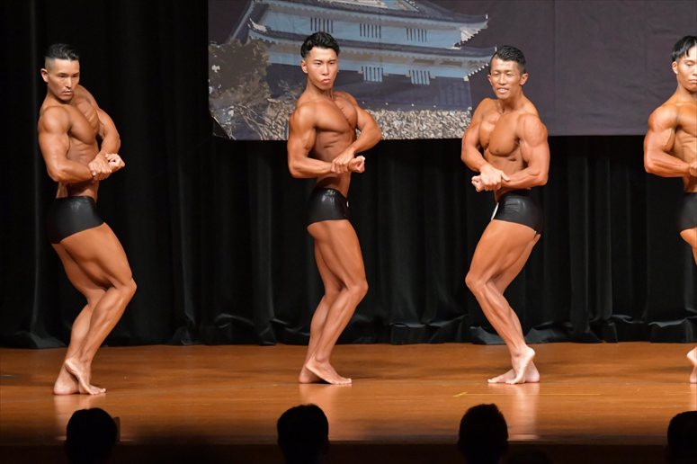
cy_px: 232
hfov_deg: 8.1
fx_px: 4935
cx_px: 348
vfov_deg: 5.4
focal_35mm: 255
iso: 8000
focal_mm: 170
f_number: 5.6
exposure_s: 1/400
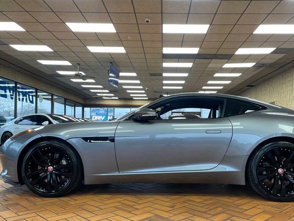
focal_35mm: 31
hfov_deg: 58.1
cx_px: 167
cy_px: 129
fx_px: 263
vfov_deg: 45.3
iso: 100
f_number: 1.6
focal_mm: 4.2
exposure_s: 1/120
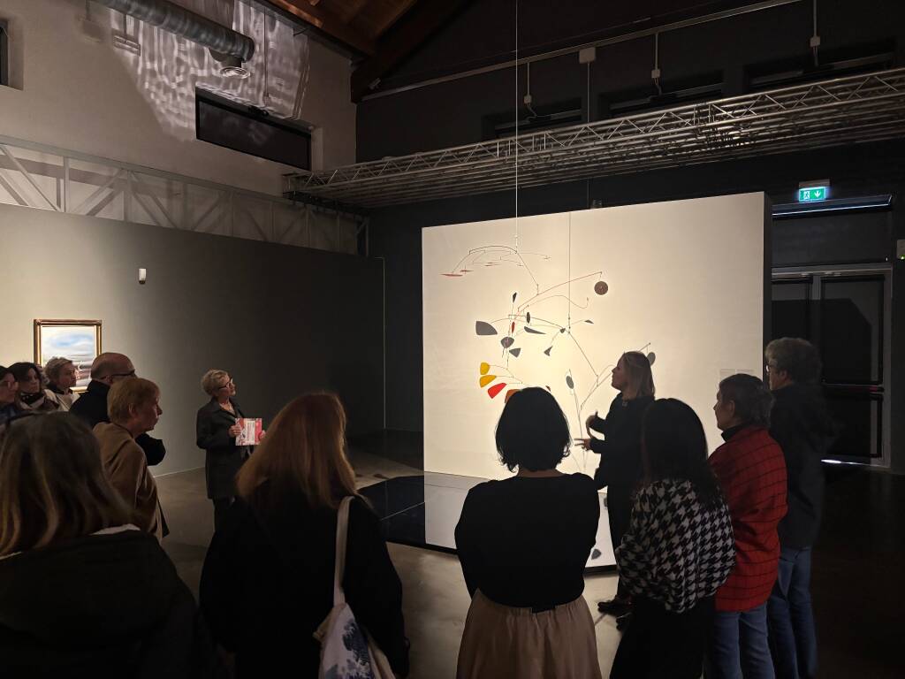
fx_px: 680
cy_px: 340
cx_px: 452
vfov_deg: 53.1
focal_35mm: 26
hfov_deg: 67.3
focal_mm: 5.96
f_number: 1.6
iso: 500
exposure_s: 1/50
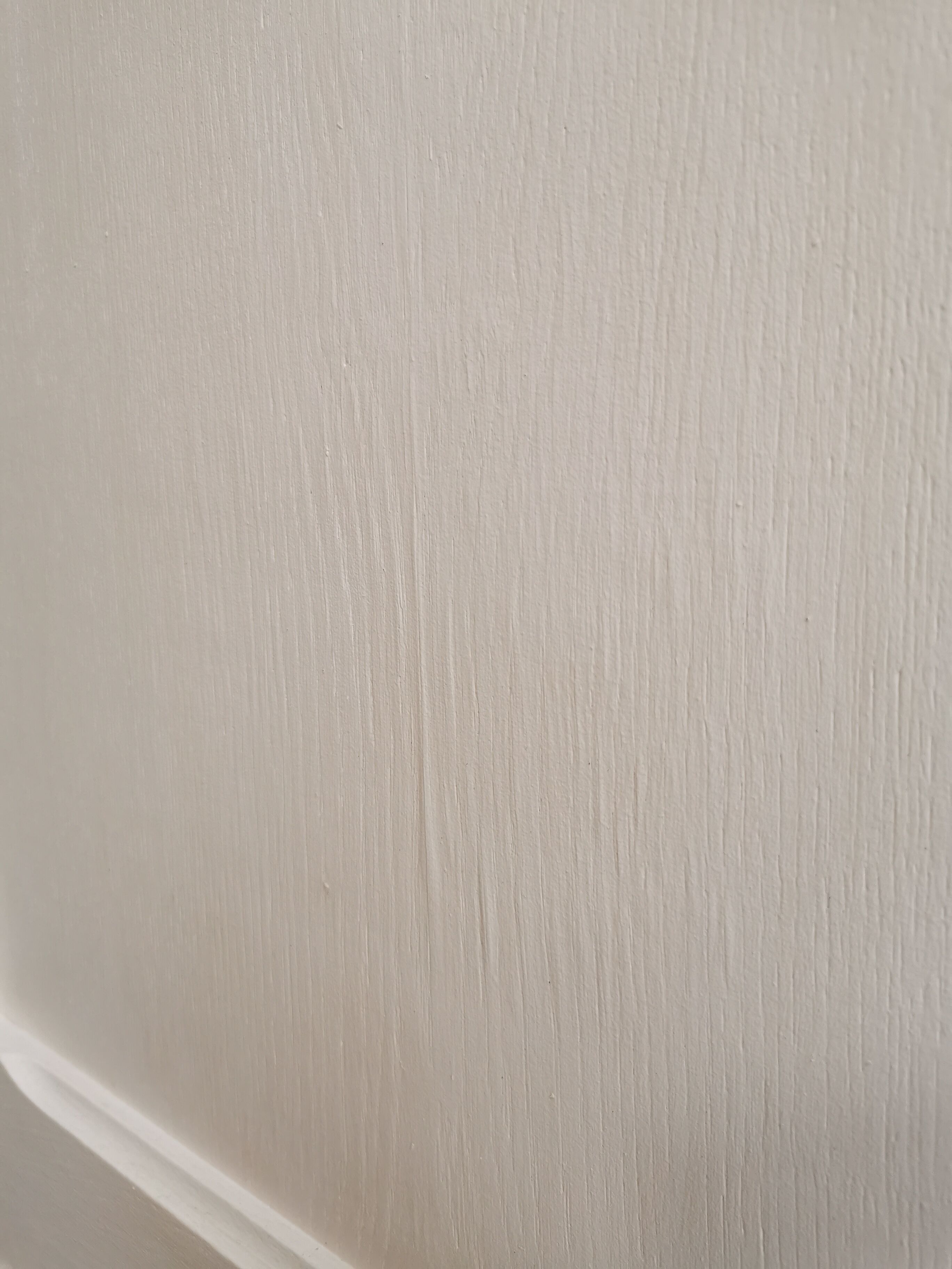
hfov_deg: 51.4
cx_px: 476
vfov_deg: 65.3
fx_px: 990
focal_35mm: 27
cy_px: 634
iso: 100
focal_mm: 5.58
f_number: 1.8
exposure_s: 1/100
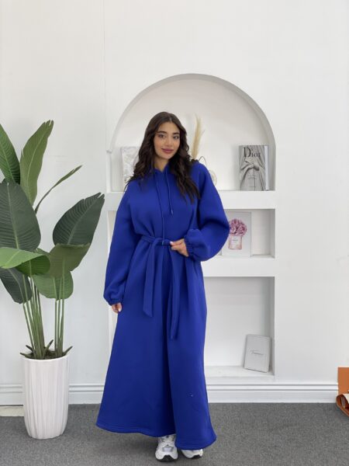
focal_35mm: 52
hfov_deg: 28.0
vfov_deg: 36.8
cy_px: 233
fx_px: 699
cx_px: 174
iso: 40
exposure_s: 1/100
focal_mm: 6
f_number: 2
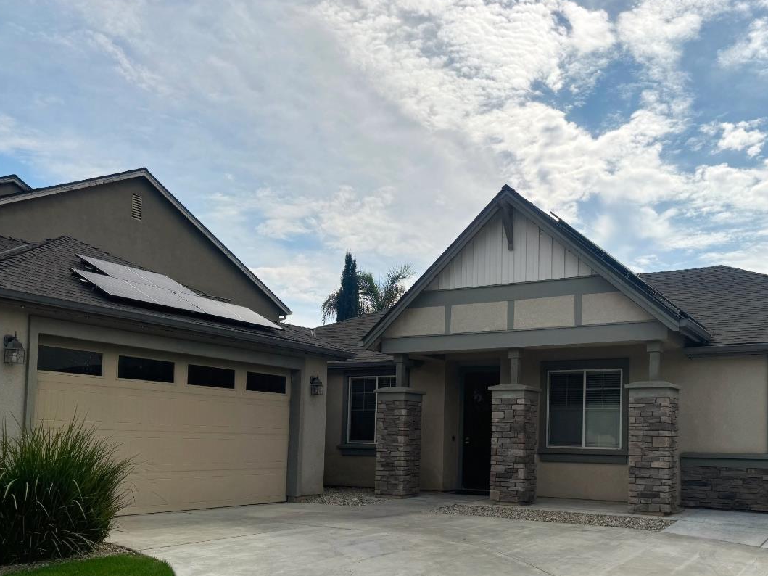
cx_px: 477
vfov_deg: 41.0
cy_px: 402
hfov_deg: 53.4
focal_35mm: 34
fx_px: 754
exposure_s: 1/12346
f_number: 1.78
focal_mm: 6.76
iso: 80
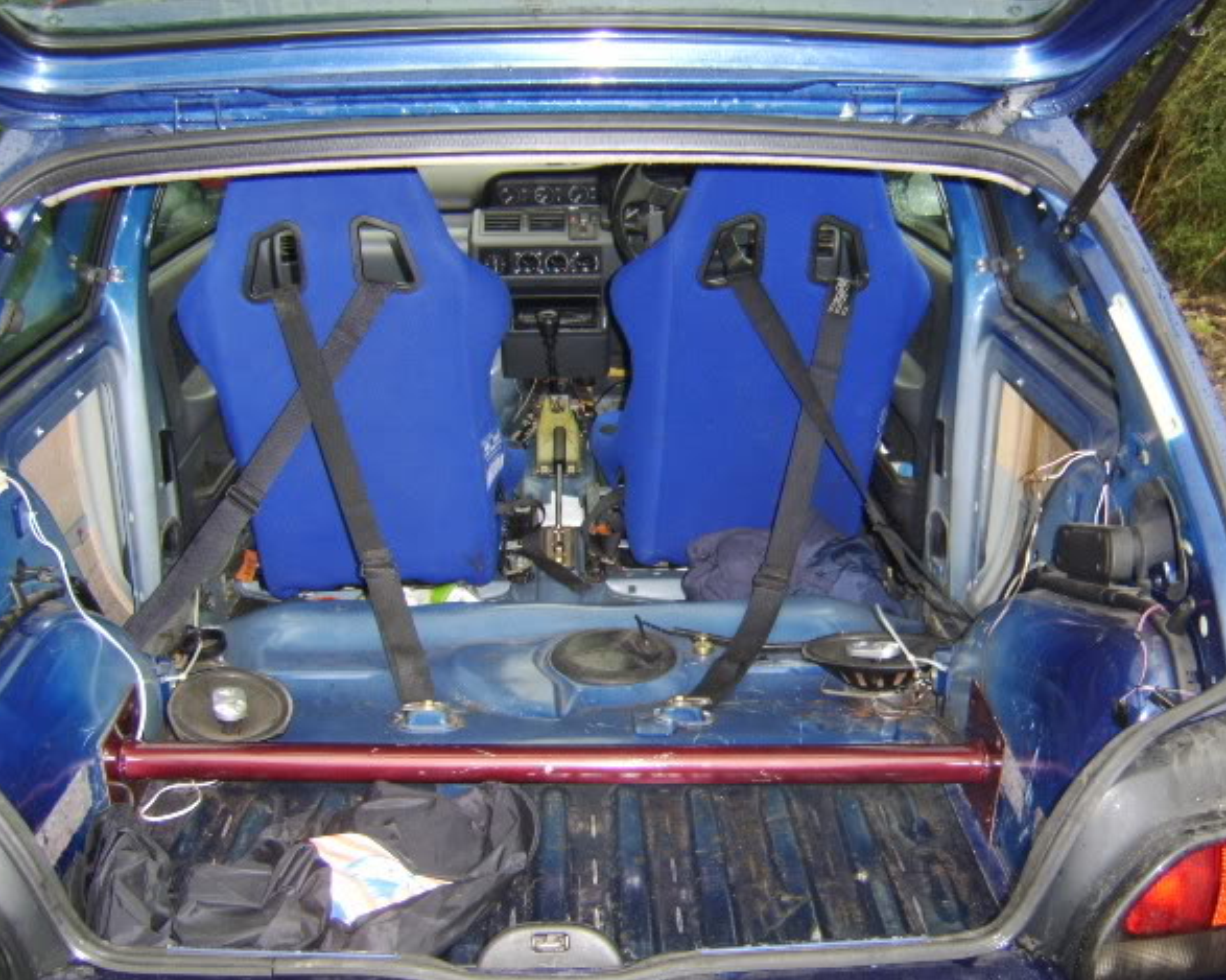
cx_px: 602
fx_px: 1197
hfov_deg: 54.2
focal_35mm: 33
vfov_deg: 44.5
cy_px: 499
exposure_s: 1/30
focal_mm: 8.13
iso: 200
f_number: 2.7
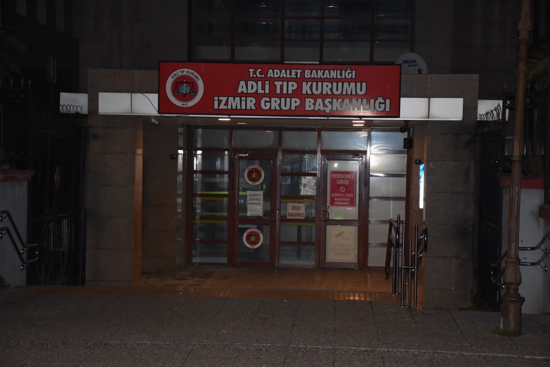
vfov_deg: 15.2
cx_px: 275
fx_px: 1375
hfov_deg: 22.6
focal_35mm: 90
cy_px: 184
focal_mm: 60
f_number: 5.6
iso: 1250
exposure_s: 1/60
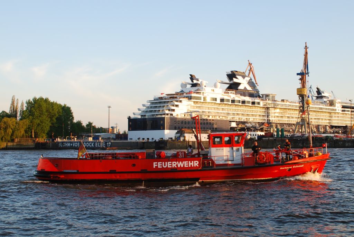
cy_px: 118
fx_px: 384
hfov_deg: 49.5
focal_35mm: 39
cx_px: 177
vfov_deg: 34.3
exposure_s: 1/60
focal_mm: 26
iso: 100
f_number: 6.3
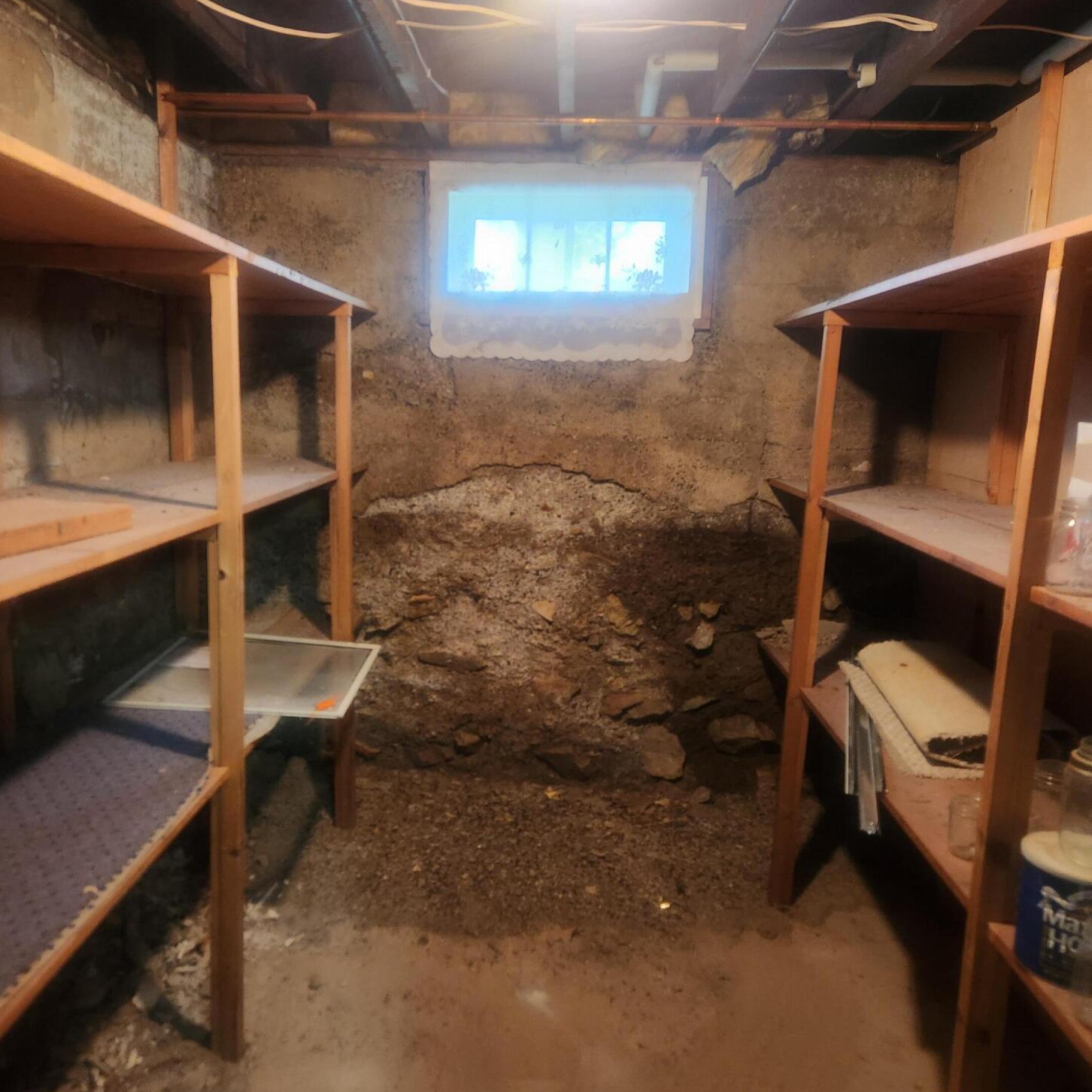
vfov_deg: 57.3
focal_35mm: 28
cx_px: 529
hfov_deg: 57.3
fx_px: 999
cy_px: 542
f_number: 1.8
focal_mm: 5.4
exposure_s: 1/30
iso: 500
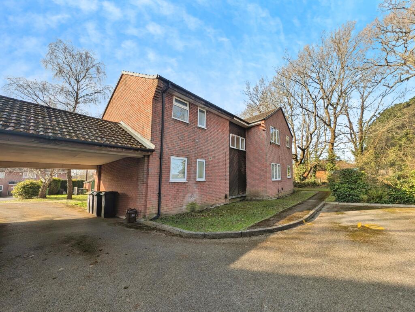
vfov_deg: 94.6
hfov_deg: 110.5
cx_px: 208
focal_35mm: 12
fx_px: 144
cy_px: 156
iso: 41
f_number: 1.95
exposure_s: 1/1437
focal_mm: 2.23
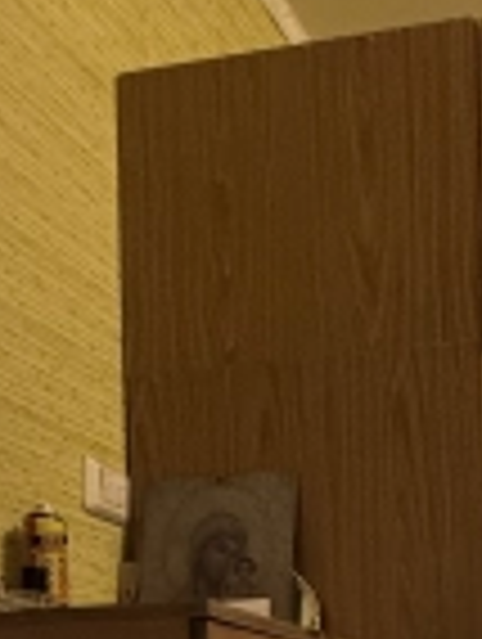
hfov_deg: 25.5
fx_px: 851
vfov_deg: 32.5
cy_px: 801
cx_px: 682
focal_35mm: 46
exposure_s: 1/99
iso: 125
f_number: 2.2
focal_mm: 2.22
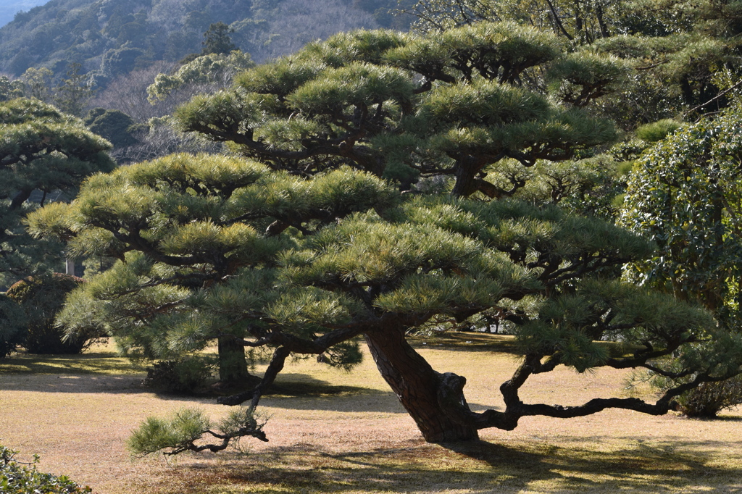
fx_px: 1700
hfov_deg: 24.6
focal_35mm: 82
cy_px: 247
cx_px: 371
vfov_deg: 16.5
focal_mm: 55
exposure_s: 1/125
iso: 100
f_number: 10
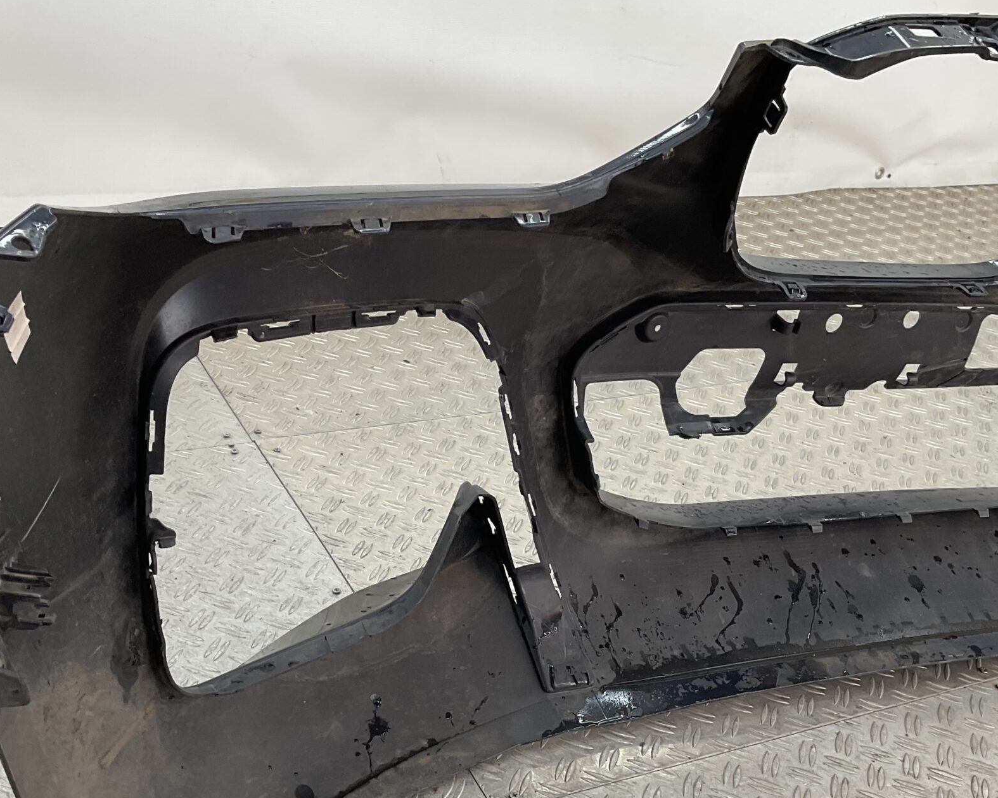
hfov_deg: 40.3
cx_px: 514
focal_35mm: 46
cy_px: 510
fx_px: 1359
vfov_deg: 32.6
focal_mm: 3
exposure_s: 1/100
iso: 25
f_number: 1.8
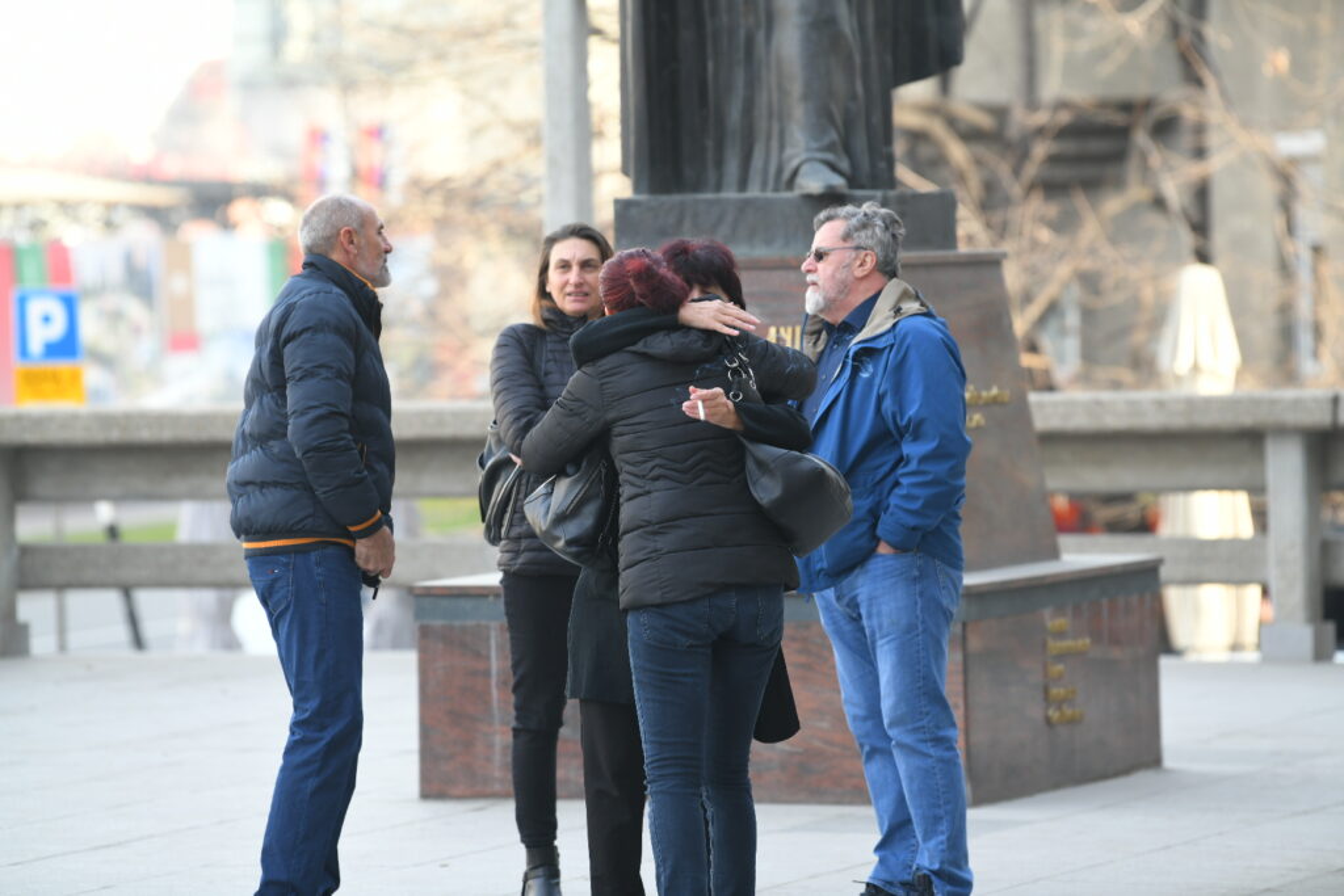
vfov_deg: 6.9
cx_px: 672
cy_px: 448
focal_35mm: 200
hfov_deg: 10.3
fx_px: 7467
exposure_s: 1/400
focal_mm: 200
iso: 500
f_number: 4
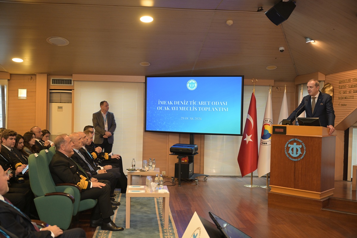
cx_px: 178
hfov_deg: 48.5
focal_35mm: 40
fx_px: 397
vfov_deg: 33.4
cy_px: 119
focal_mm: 40
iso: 1250
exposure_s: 1/250
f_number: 2.8
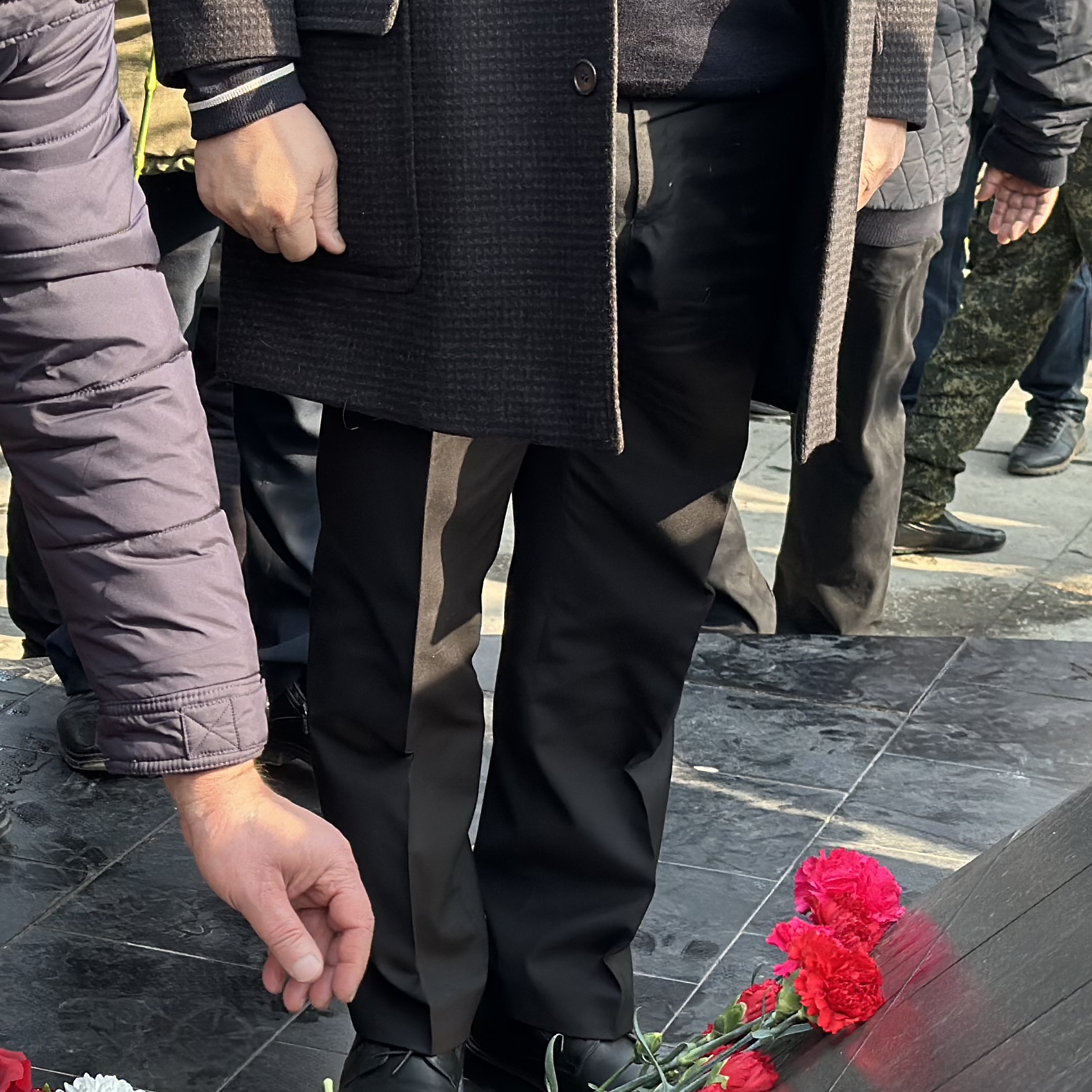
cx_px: 151
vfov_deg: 17.2
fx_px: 3605
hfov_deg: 17.0
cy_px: 675
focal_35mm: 101
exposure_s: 1/830
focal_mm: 6.86
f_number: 1.78
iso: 80
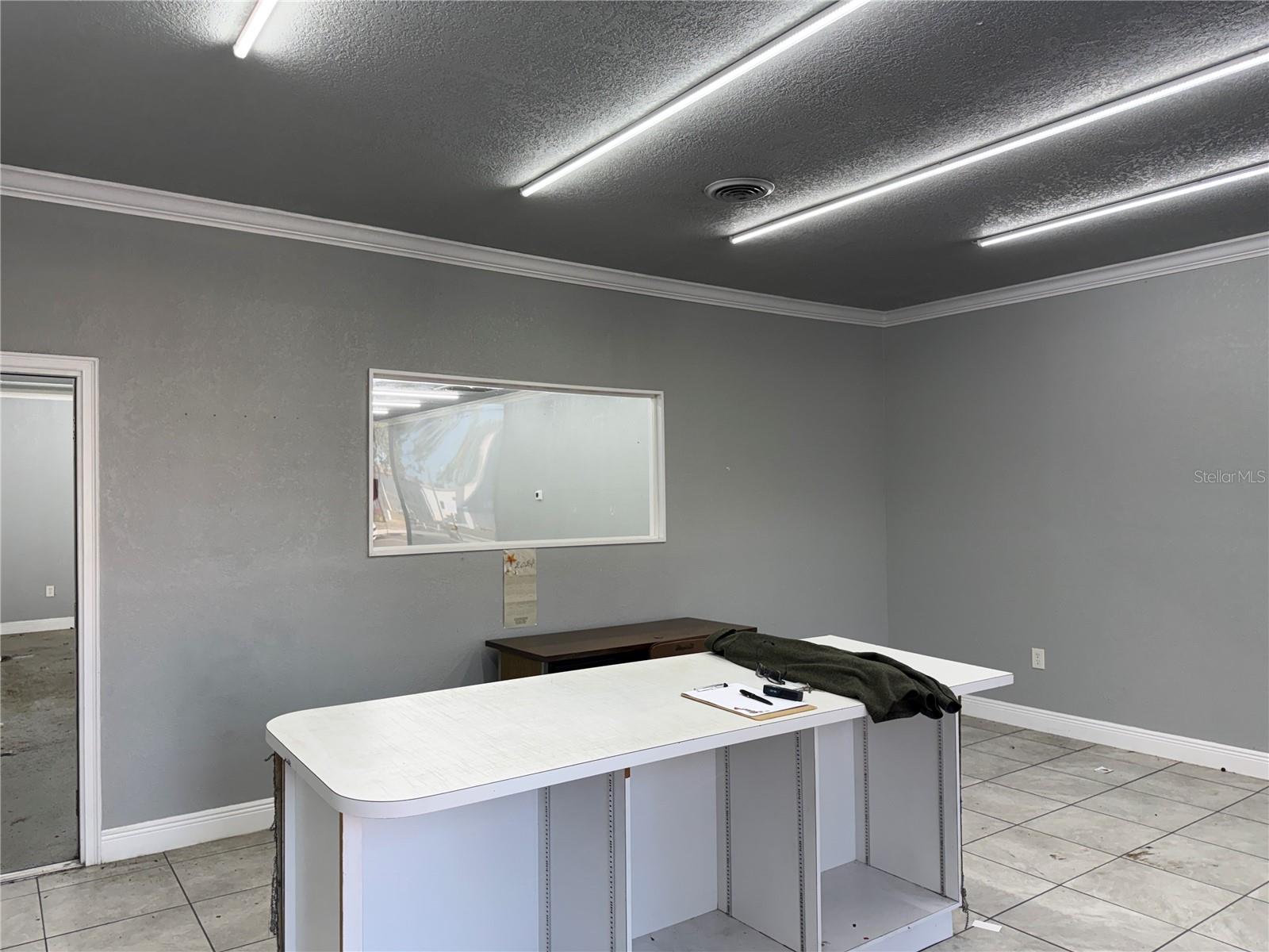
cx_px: 634
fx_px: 880
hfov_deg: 71.6
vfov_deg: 56.8
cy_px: 476
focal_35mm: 24
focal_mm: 6.76
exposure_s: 1/241
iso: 100
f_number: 1.78
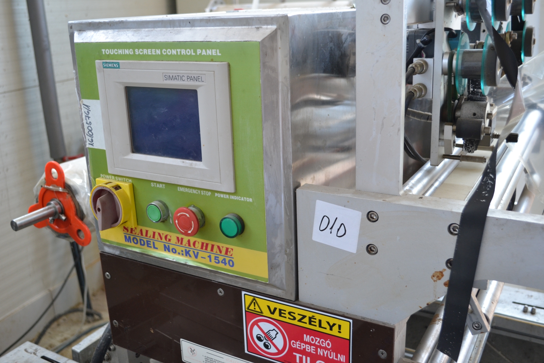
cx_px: 272
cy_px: 182
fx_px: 544
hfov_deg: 53.1
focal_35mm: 36
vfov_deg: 36.9
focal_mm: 24
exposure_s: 1/80
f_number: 4.2
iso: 400
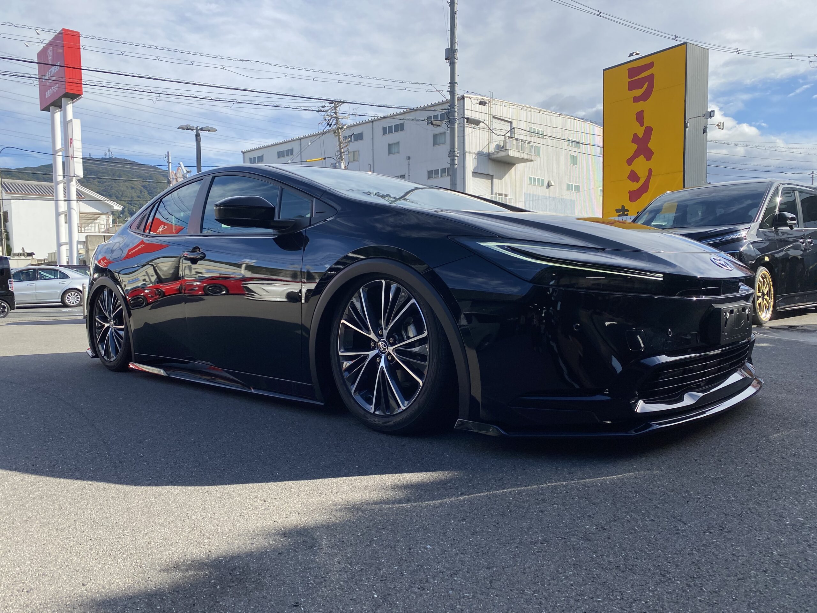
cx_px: 408
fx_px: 614
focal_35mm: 26
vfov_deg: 53.1
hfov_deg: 67.3
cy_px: 306
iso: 32
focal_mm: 4.25
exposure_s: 1/1996
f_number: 1.8
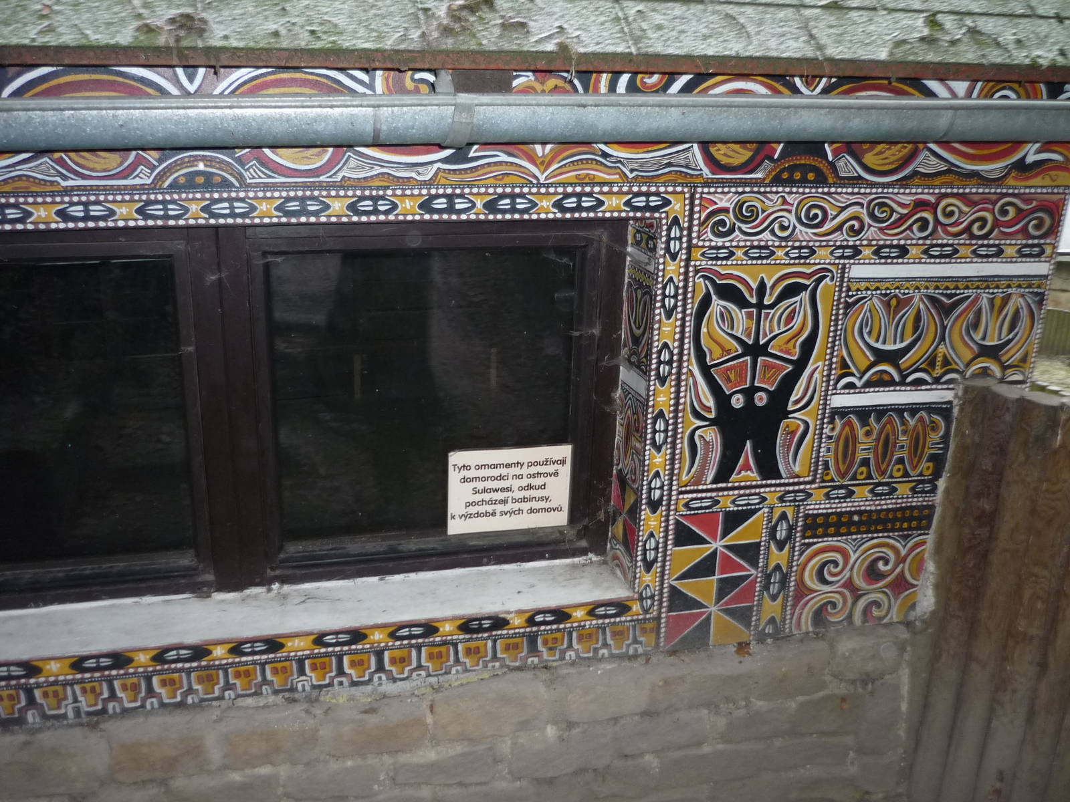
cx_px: 535
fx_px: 1020
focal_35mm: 33
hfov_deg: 55.4
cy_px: 401
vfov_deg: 42.9
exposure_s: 1/30
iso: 200
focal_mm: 5.5
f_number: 2.8
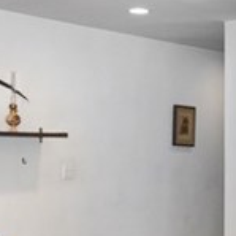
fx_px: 810
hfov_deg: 16.2
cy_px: 200
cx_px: 246
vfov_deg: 16.4
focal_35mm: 105
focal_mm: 12
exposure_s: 1/125
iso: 400
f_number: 6.3
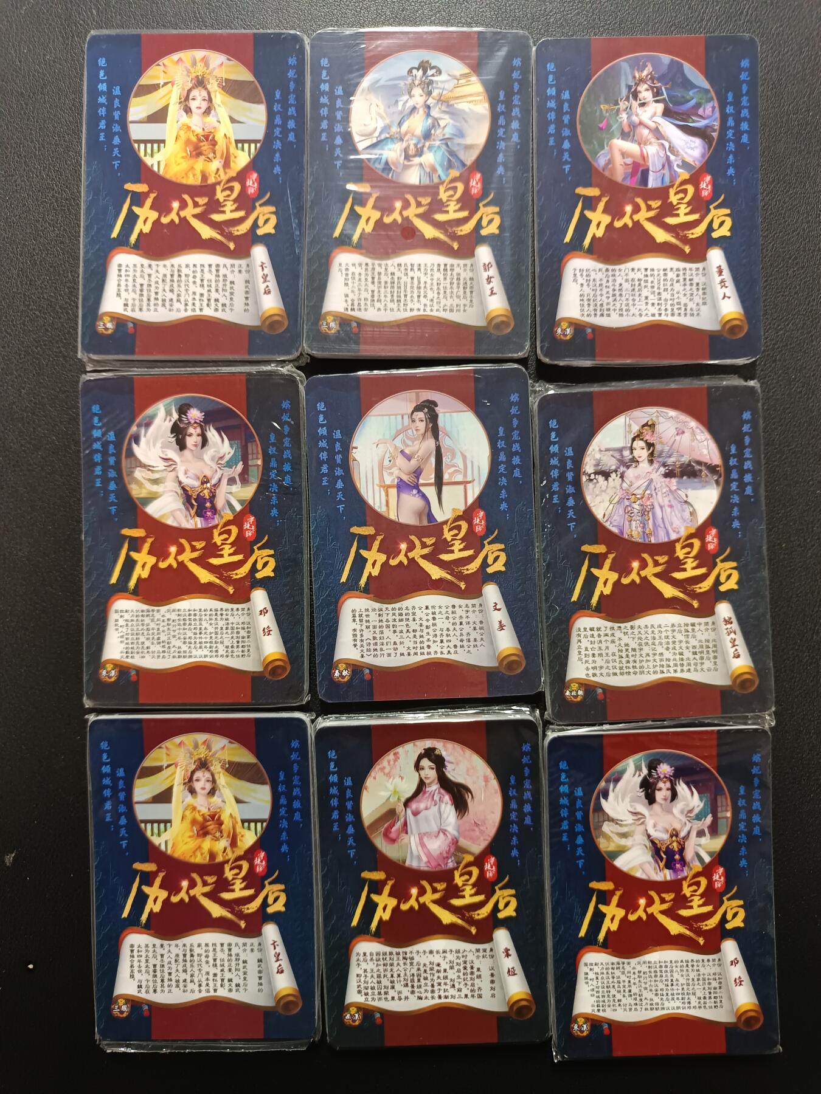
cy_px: 547
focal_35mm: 24
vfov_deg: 71.6
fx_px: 759
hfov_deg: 56.8
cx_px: 410
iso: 1012
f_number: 1.7
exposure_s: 1/25
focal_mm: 5.31
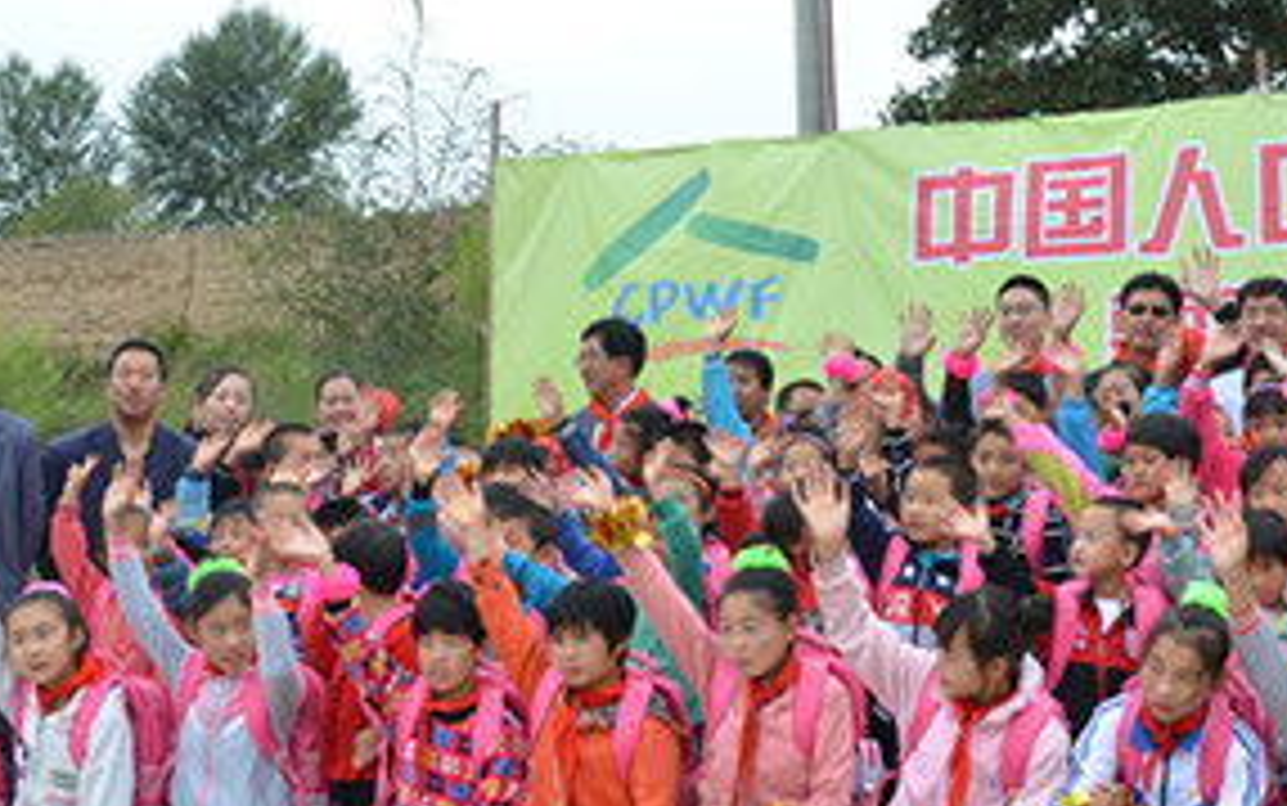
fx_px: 2246
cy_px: 266
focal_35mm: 64
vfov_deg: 20.3
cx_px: 909
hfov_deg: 31.6
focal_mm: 20
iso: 280
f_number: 6.3
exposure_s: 1/200
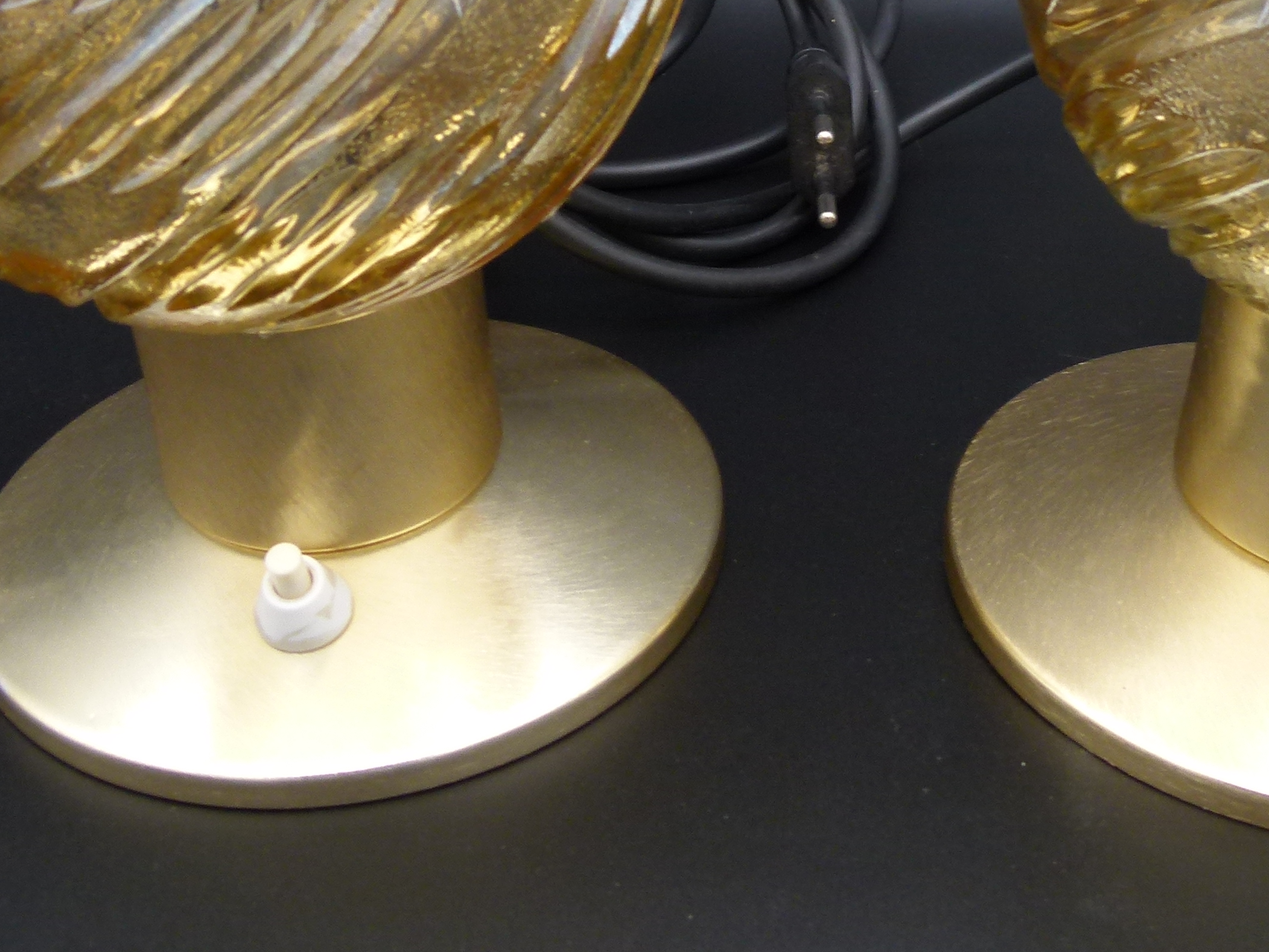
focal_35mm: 76
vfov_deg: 19.1
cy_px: 103
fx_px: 2786
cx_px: 852
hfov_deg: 25.5
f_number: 3.1
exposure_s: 1/80
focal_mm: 6.7
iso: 100
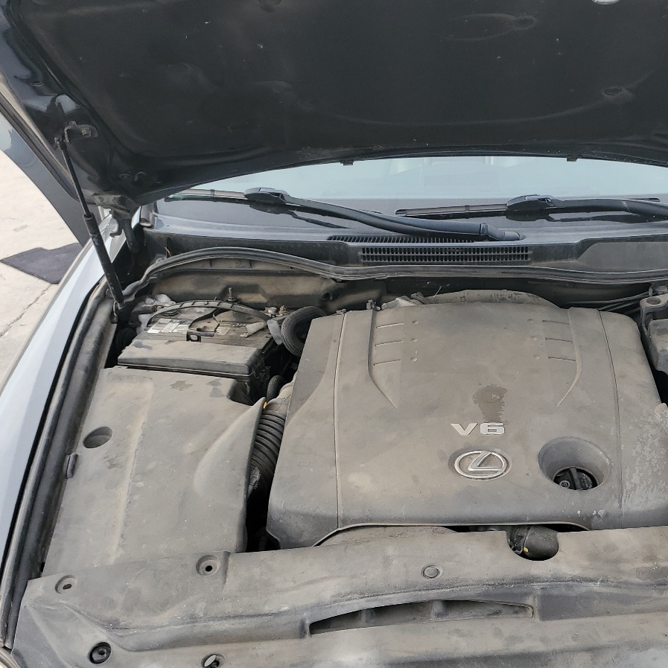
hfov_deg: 39.6
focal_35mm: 41
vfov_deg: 40.8
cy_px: 393
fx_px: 895
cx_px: 518
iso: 50
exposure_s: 1/455
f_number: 1.5
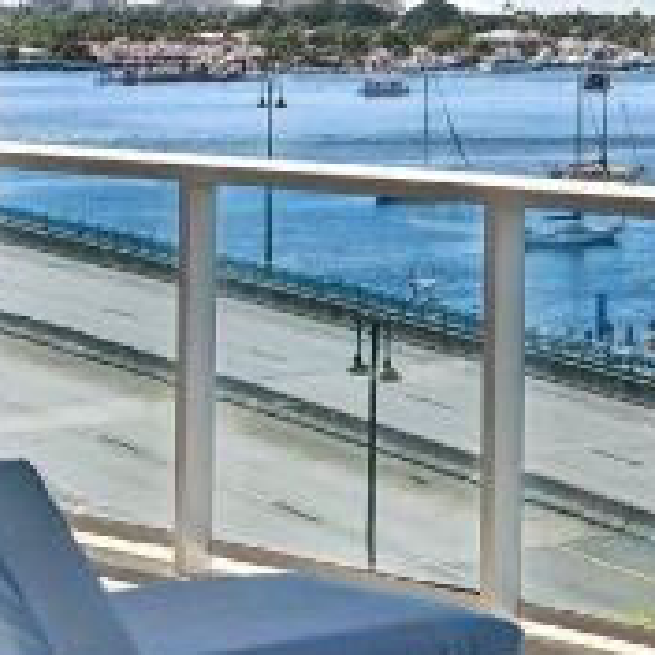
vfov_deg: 12.9
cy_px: 45
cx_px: 1541
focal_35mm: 134
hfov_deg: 11.1
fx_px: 2869
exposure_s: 1/400
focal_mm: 24
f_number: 8
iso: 100
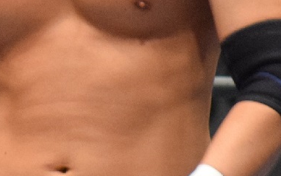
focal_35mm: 721
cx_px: 88
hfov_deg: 2.9
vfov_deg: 1.8
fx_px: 5523
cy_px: -58
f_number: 5.6
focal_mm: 200
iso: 3200
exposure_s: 1/160
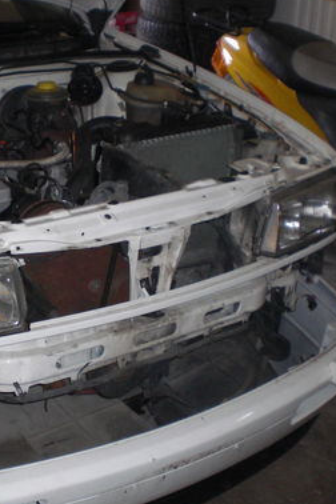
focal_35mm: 67
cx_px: 31
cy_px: 279
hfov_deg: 19.9
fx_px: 938
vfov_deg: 30.1
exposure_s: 1/60
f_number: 3.1
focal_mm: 6.3
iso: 200
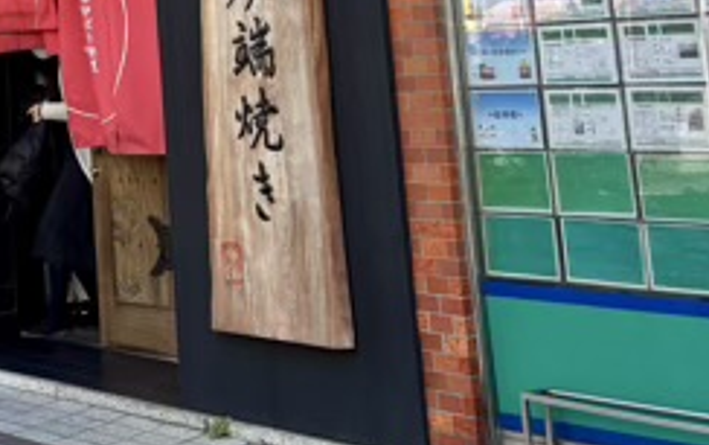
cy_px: -292
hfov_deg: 24.7
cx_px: -35
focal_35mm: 79
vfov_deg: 14.9
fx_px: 1528
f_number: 1.6
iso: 50
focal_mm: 5.96
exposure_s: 1/382
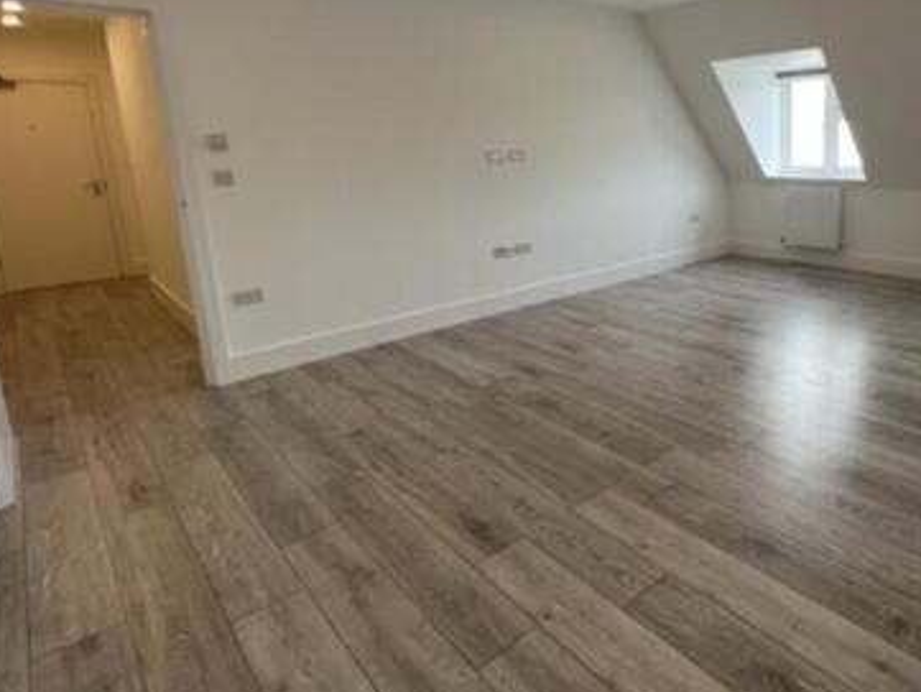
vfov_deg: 62.3
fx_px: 559
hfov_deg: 73.6
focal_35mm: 21
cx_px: 688
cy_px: 246
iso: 50
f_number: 1.8
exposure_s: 1/99
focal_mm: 1.57
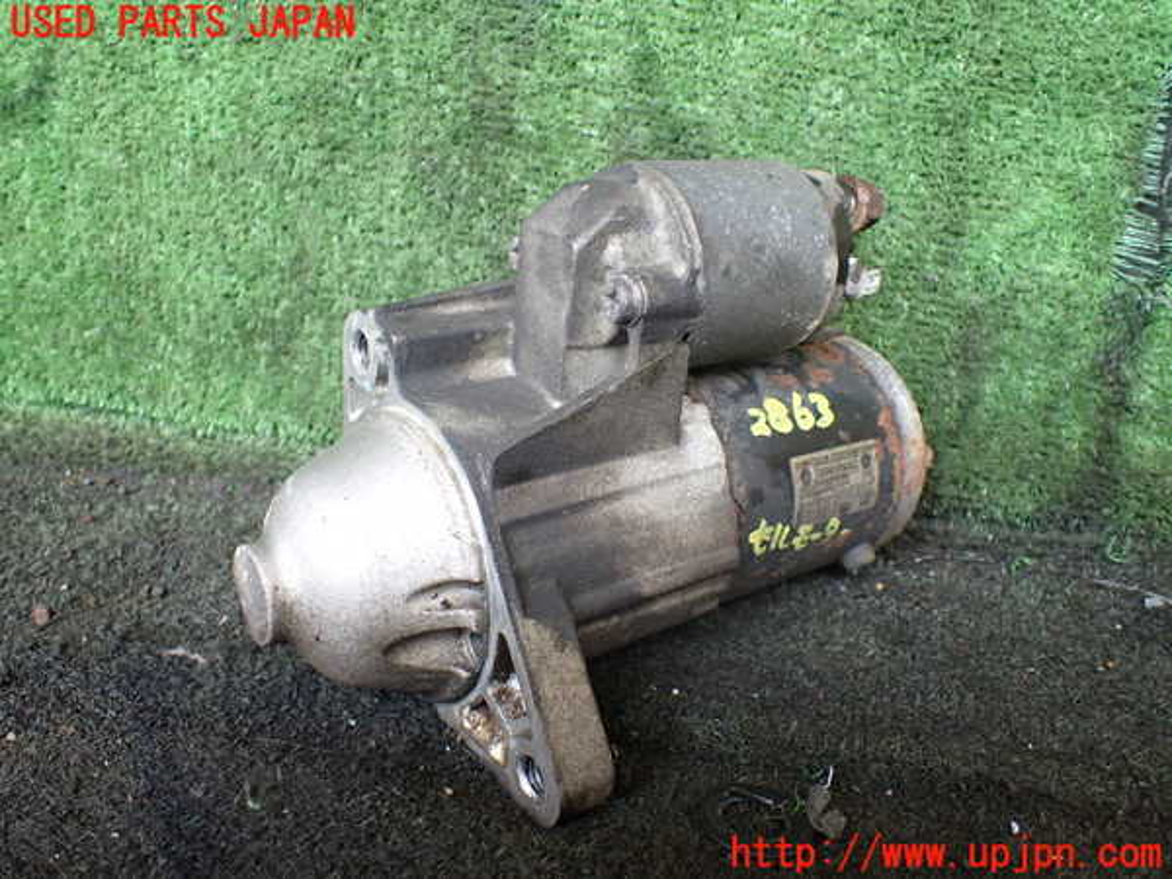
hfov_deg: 60.0
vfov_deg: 46.8
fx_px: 1016
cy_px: 440
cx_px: 586
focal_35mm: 30
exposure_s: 1/125
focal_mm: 5.4
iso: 320
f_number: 2.3
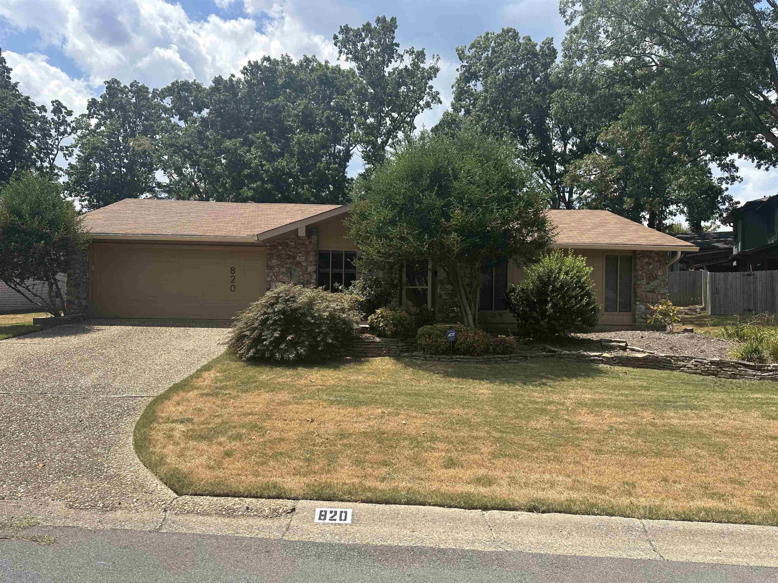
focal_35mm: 24
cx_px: 389
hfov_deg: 71.6
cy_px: 292
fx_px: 539
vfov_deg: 56.8
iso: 80
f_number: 1.78
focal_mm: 6.86
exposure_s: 1/3472
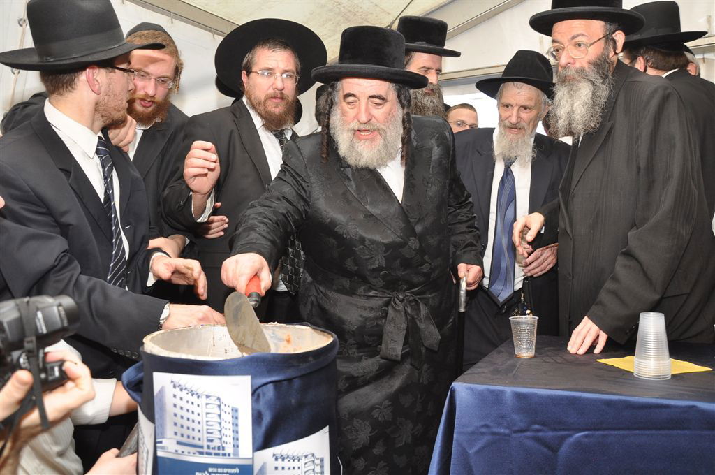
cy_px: 238
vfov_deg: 47.8
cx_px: 358
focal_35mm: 27
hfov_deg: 67.4
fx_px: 536
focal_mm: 18
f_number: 5.6
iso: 500
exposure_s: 1/60
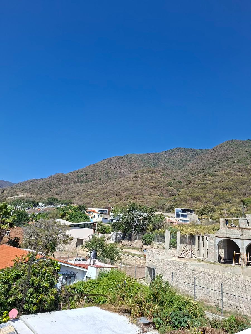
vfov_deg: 73.9
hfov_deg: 58.9
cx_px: 126
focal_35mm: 23
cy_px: 167
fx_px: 222
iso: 50
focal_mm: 5.54
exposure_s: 1/2198
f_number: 1.8
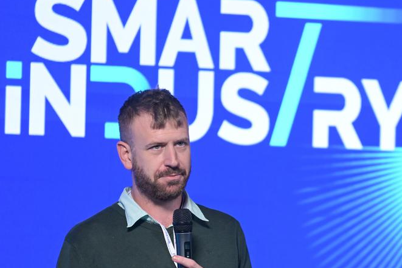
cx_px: 345
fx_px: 5406
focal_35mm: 484
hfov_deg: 4.3
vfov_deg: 2.8
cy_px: 267
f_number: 2.8
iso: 1600
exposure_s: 1/320
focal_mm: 200
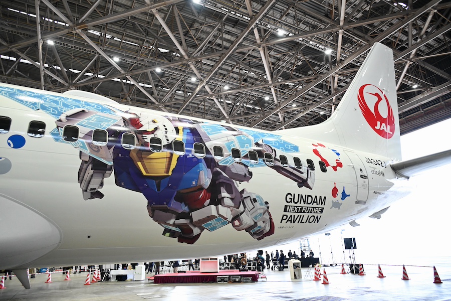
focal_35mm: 24
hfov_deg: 73.7
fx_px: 301
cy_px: 150
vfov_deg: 53.1
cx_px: 226
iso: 3200
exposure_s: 1/125
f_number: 4.5
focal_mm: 24
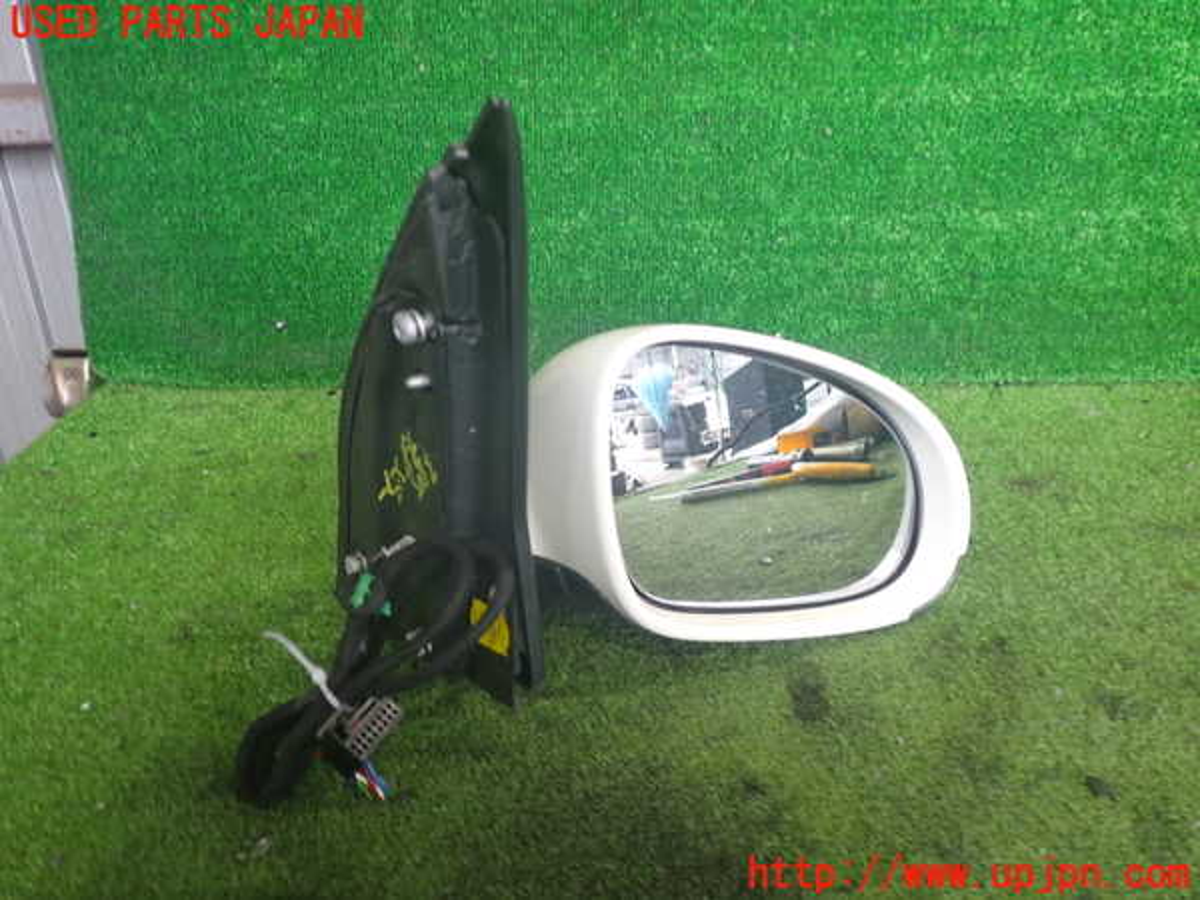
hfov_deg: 60.0
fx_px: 1040
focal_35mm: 30
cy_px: 450
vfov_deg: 46.8
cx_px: 600
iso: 200
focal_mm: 5.4
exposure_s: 1/30
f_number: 2.3
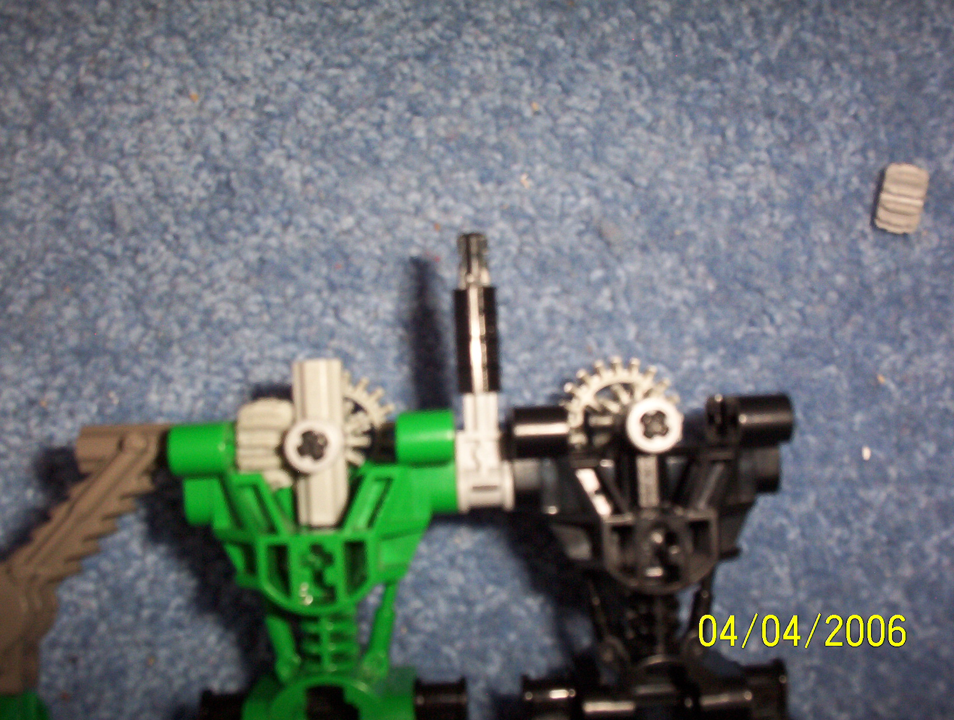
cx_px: 477
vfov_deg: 37.0
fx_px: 1077
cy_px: 360
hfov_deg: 47.8
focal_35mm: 39
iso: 140
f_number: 4.5
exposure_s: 1/30
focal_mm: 6
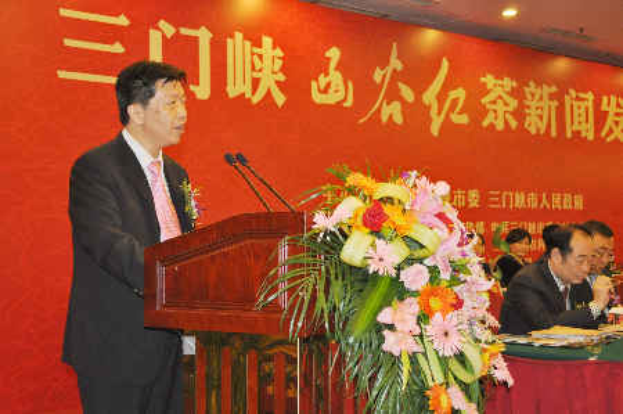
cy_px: 207
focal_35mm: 52
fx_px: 908
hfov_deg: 37.9
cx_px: 312
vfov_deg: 25.7
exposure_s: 1/60
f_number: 5
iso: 800
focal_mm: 35
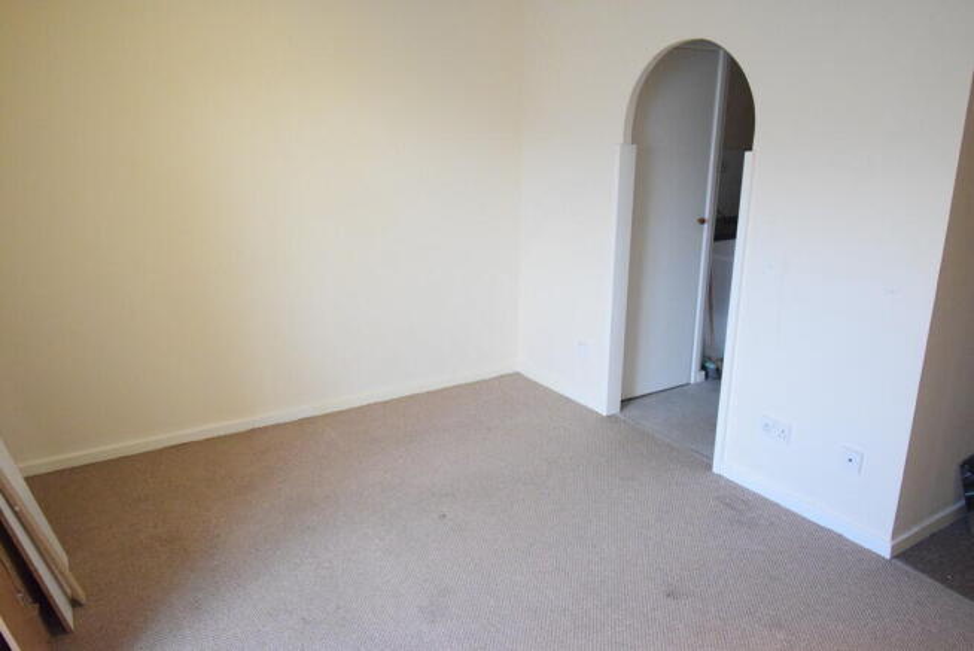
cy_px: 326
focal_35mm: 27
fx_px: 731
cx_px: 487
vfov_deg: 48.0
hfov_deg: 67.3
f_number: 5.3
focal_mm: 18
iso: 6400
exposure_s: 1/60
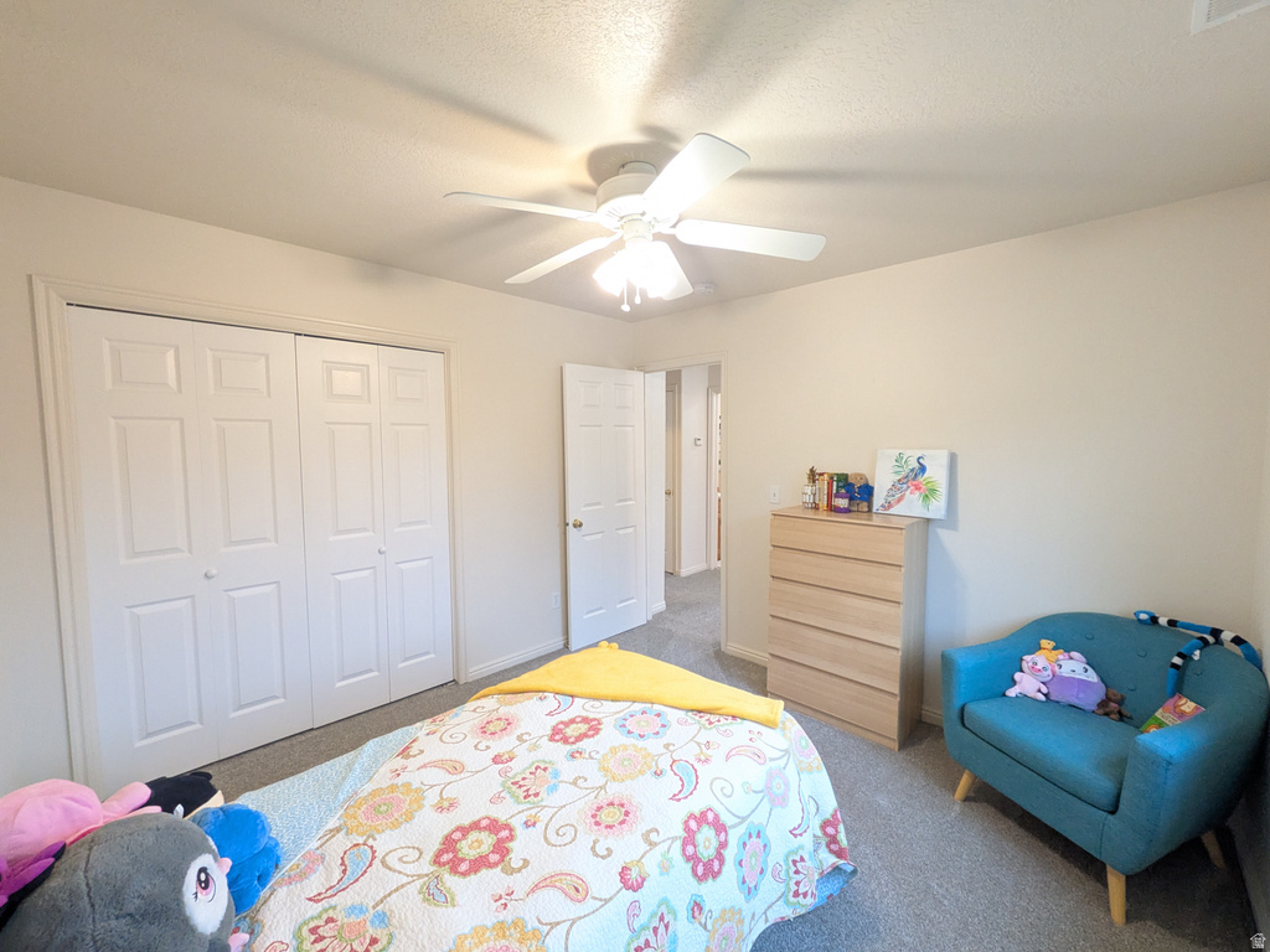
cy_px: 476
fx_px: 514
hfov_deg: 102.1
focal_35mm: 14
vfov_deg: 85.7
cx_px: 635
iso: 433
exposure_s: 1/60
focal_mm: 1.83
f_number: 2.2
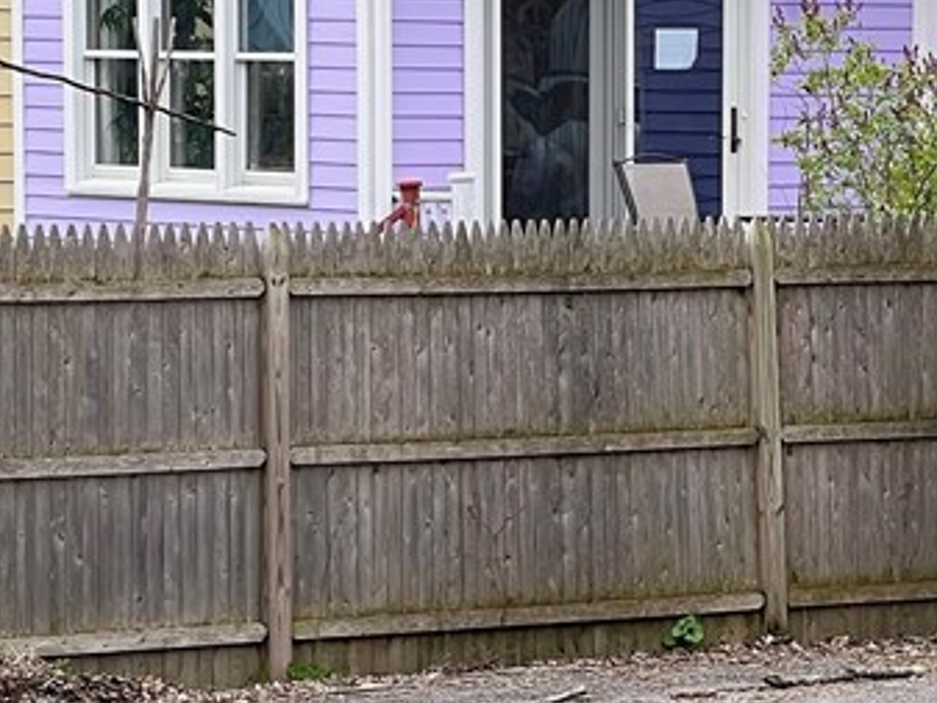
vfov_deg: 6.3
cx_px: 1237
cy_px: 645
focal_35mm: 234
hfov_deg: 8.3
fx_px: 6336
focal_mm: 9
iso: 32
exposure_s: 1/209
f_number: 2.8
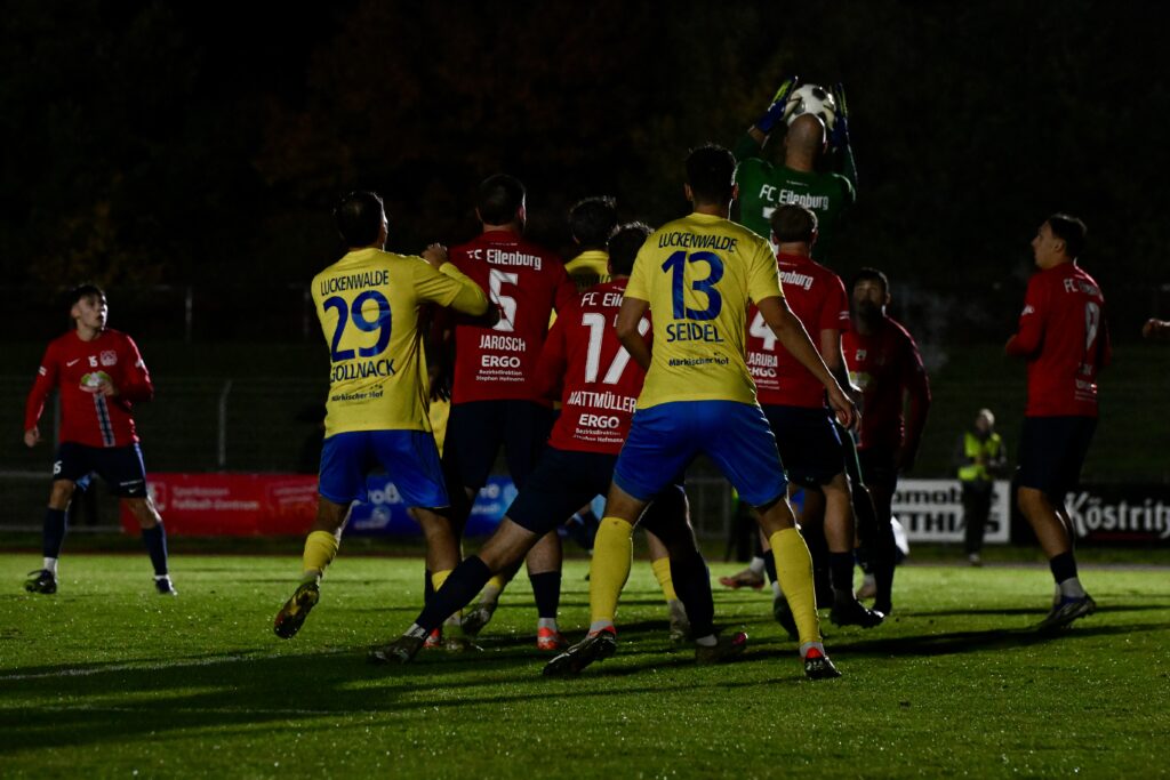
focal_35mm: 135
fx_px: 4388
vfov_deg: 10.2
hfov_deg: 15.2
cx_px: 585
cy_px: 390
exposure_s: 1/1600
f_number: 4.5
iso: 8000
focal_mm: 135
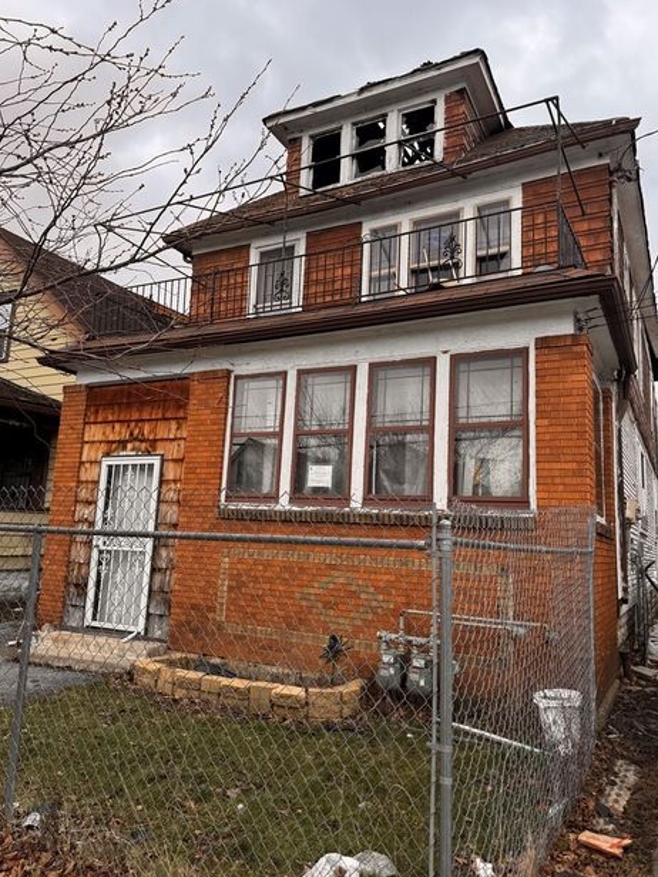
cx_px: 310
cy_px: 436
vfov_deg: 67.3
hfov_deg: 53.0
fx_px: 659
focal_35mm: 26
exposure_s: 1/1721
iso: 80
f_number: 1.78
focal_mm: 6.76
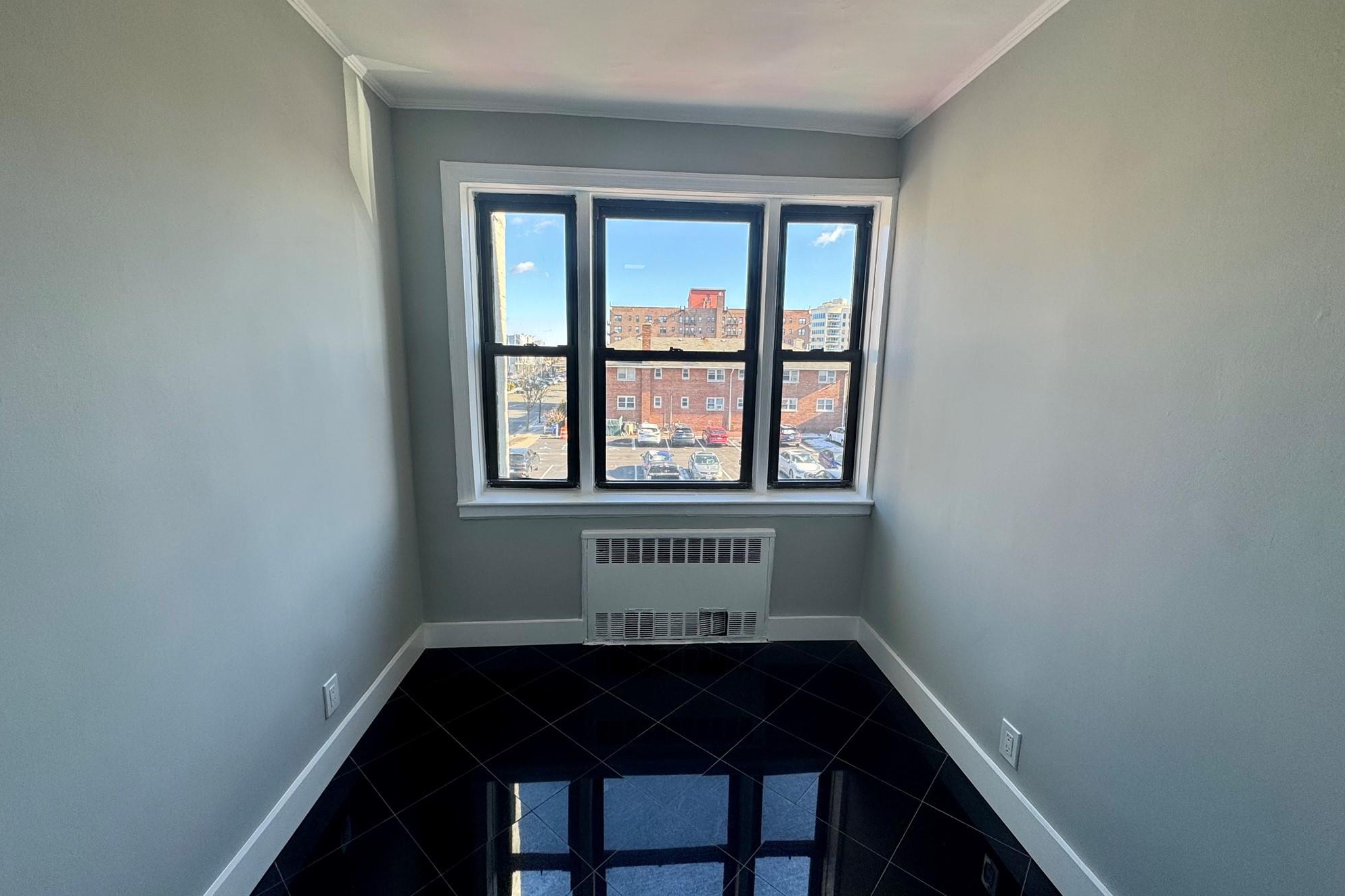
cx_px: 654
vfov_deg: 77.3
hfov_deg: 100.4
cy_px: 450
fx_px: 560
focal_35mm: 15
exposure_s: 1/134
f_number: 2.2
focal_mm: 2.22
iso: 40
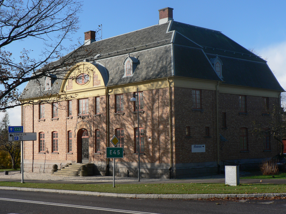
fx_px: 487
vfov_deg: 24.8
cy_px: 107
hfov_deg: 32.7
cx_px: 143
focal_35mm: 59
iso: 80
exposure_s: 1/500
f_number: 4
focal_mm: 9.8
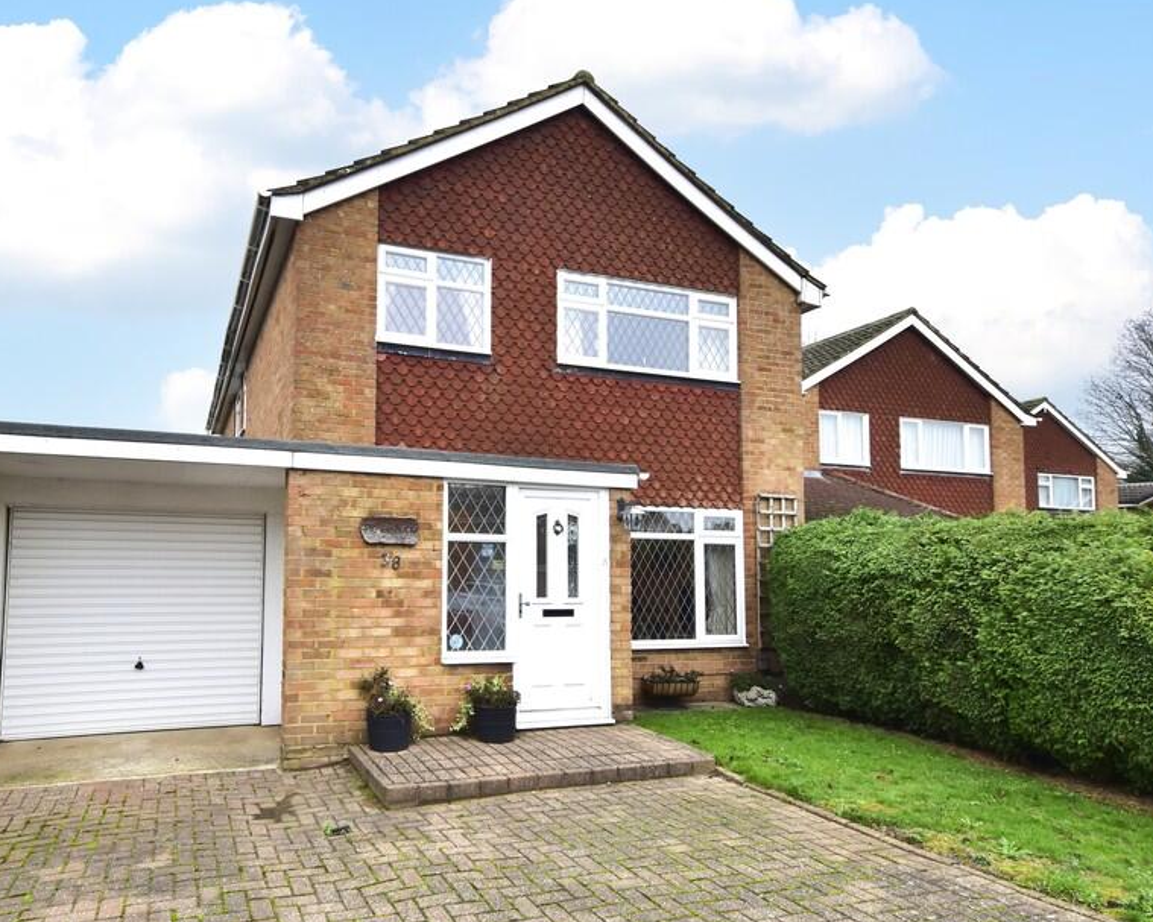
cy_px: 485
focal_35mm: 19
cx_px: 422
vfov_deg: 70.8
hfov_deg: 81.5
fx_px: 648
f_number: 8
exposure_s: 1/40
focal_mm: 10
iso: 640
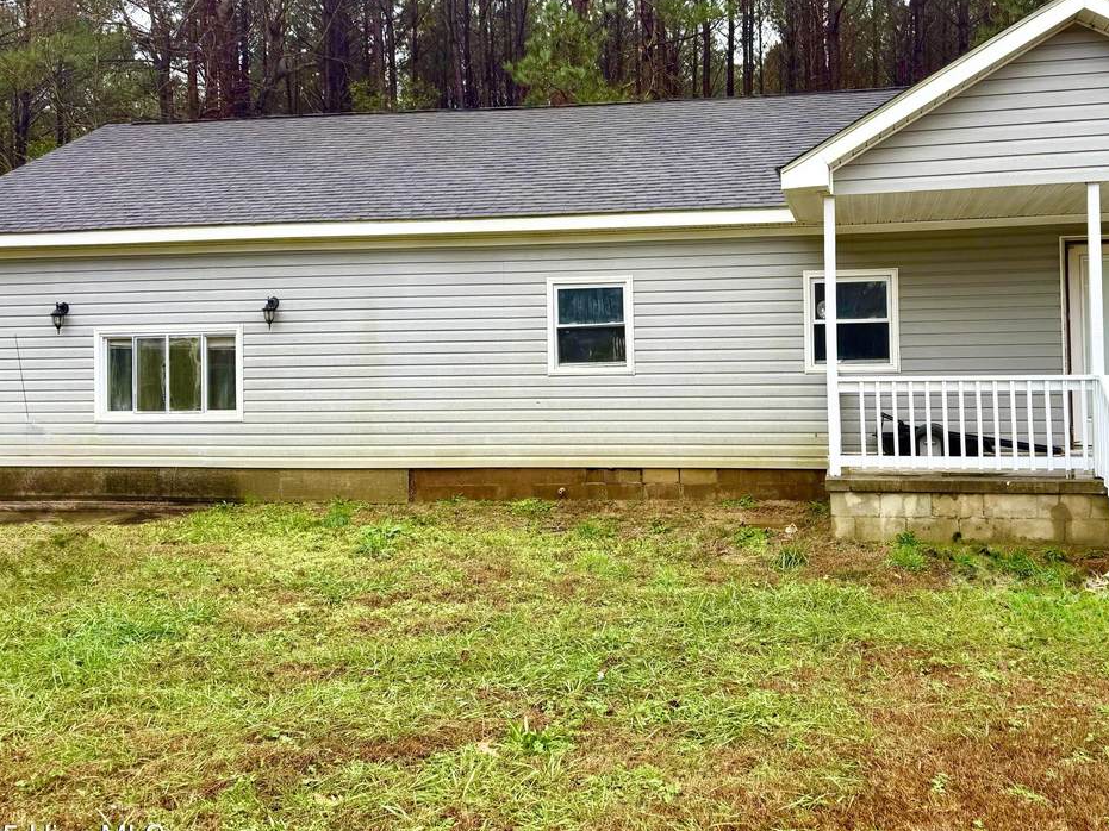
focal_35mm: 33
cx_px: 684
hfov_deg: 54.8
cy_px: 318
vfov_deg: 42.6
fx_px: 1057
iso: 80
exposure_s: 1/419
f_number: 1.78
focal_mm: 6.76
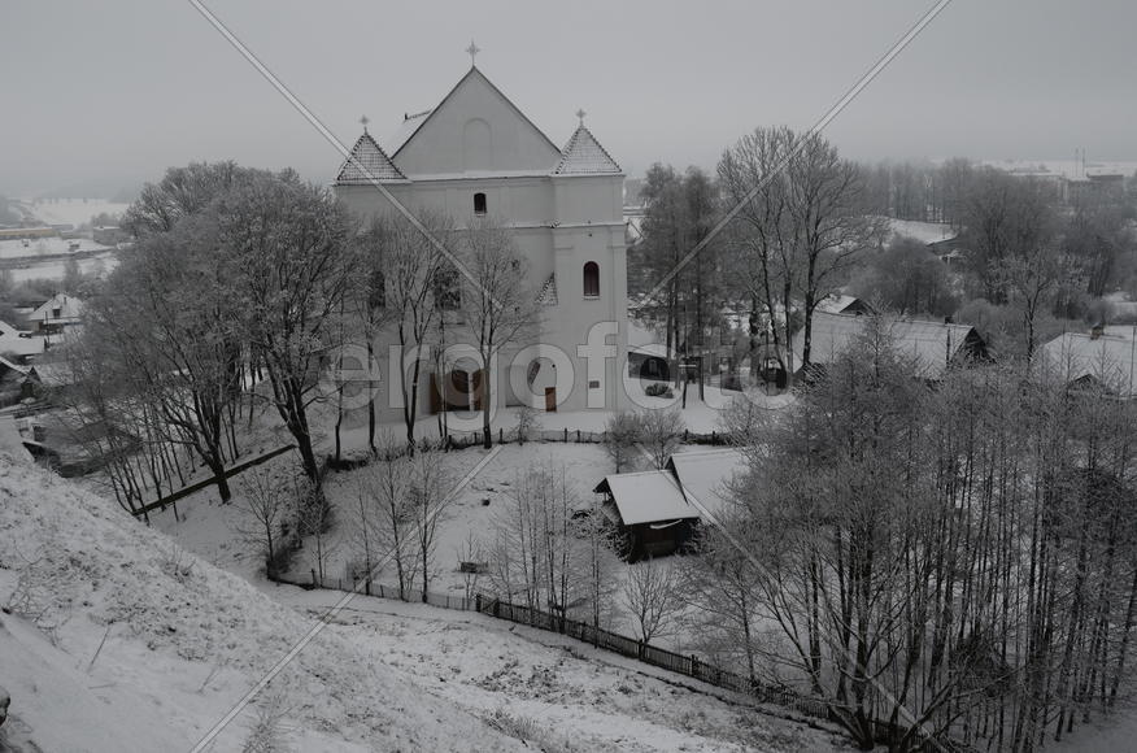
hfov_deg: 49.6
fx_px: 1229
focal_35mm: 39
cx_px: 568
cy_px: 376
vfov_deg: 34.1
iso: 280
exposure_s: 1/250
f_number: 10
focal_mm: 26
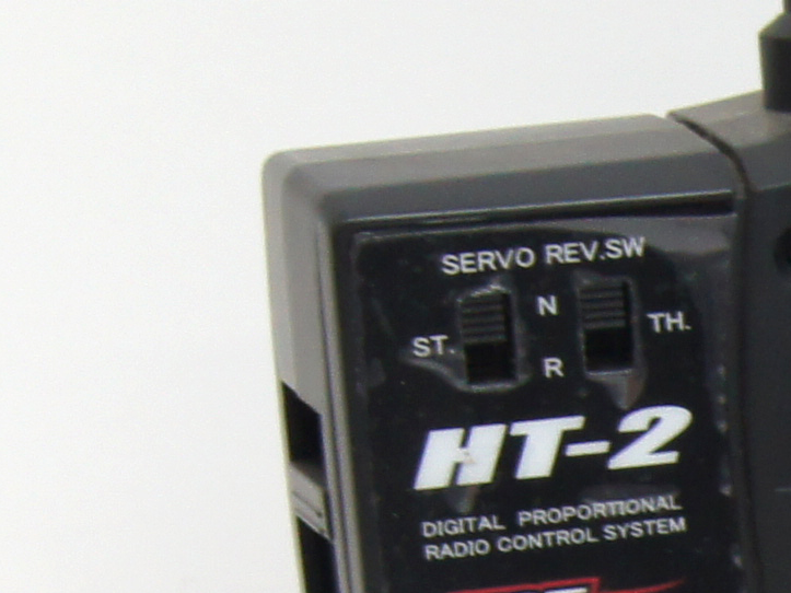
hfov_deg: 6.8
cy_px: 1497
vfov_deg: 5.2
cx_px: 2029
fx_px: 6260
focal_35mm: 274
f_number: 10
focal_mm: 28
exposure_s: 1/10
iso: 400
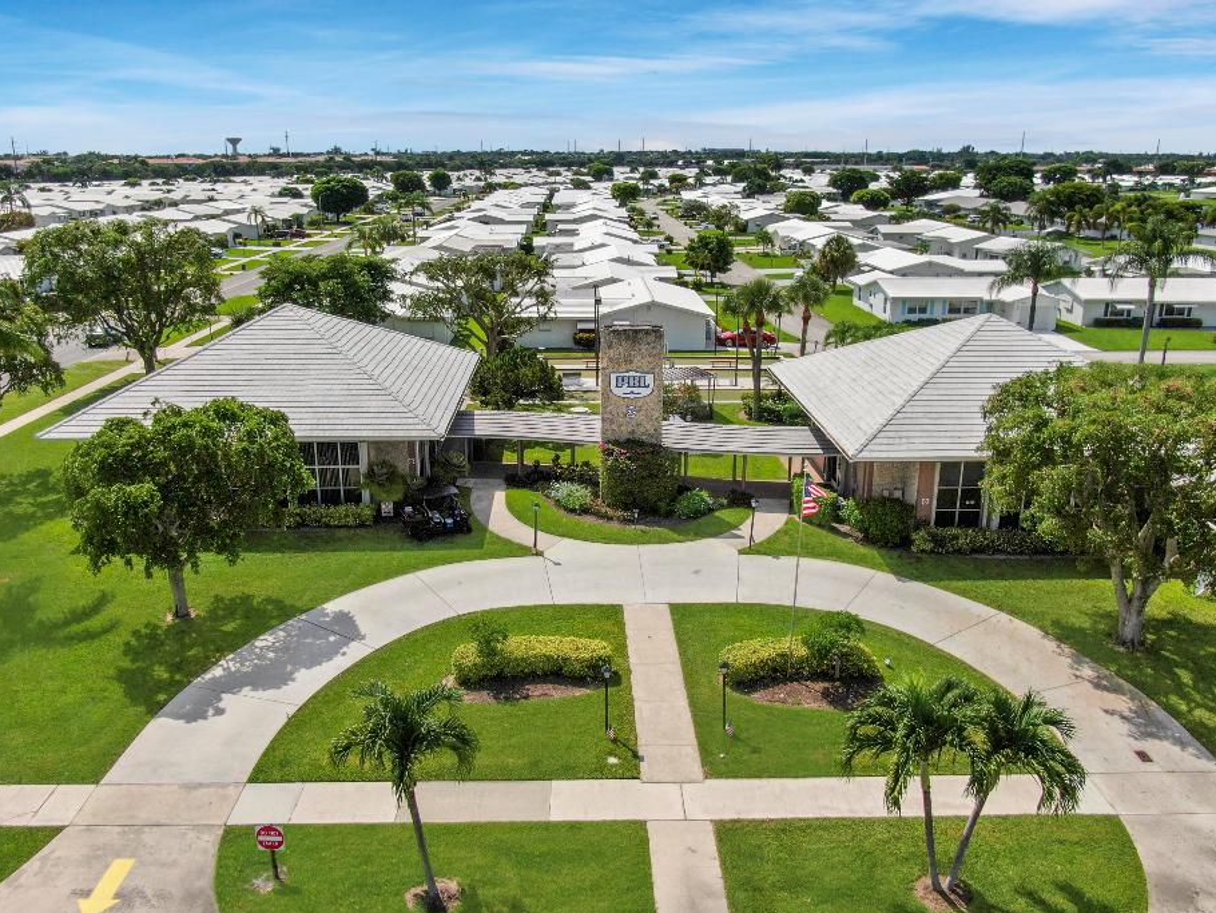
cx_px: 595
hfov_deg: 65.3
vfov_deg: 51.3
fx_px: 949
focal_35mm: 27
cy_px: 428
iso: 100
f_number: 2.8
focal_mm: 4.39
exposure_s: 1/2000
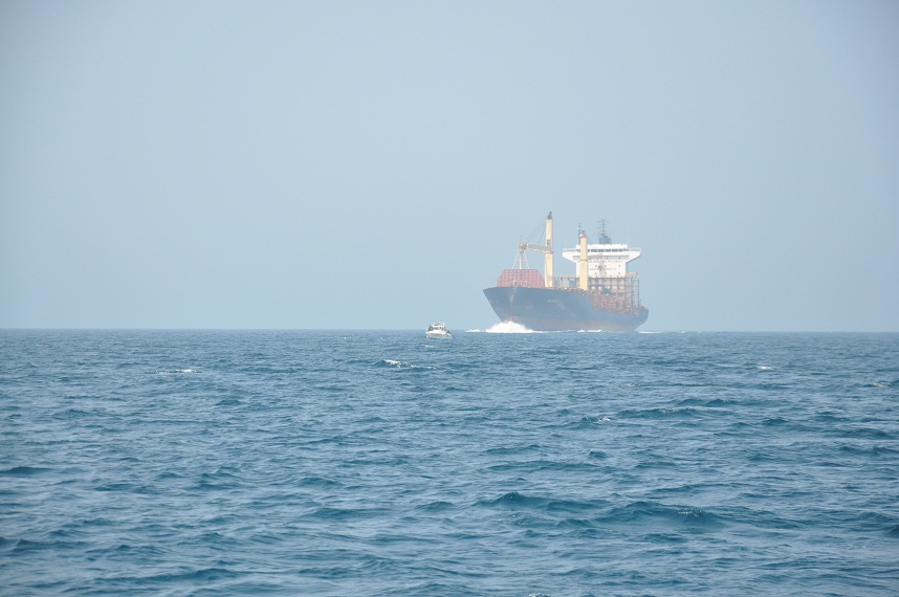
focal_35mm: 158
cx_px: 450
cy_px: 298
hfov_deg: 13.1
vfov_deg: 8.7
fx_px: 3929
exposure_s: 1/250
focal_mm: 105
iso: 400
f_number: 8
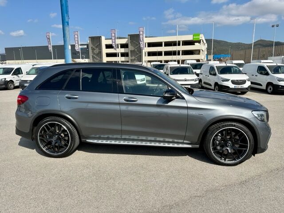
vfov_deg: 56.8
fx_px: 197
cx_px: 142
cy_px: 106
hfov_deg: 71.6
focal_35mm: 24
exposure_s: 1/5848
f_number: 1.78
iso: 80
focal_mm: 6.86
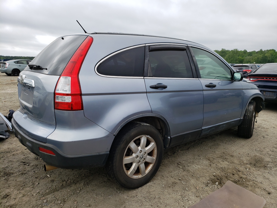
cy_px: 104
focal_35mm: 26
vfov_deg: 53.1
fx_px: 208
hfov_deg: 67.3
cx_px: 138
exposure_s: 1/1429
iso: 50
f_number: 1.5
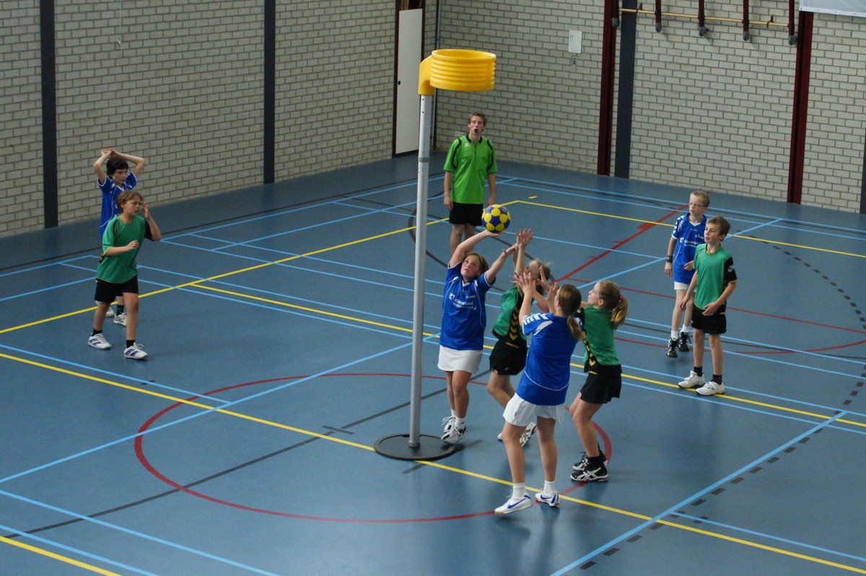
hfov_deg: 37.9
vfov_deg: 25.7
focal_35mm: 52
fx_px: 1262
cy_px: 288
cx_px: 433
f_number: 4.5
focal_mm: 35
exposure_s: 1/200
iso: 800
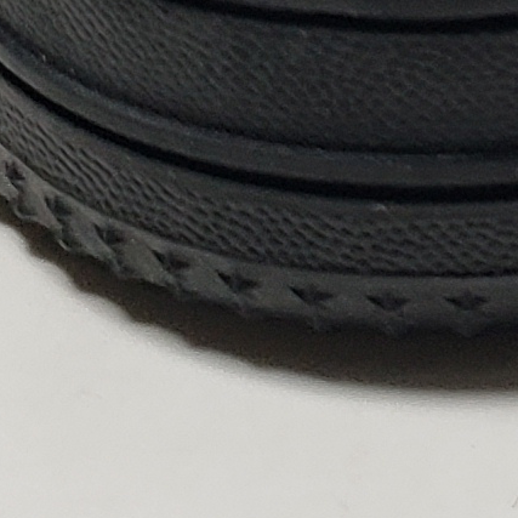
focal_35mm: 217
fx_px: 3674
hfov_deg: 7.7
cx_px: 1081
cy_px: -757
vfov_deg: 7.5
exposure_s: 1/353
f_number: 1.5
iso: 50
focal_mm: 4.3
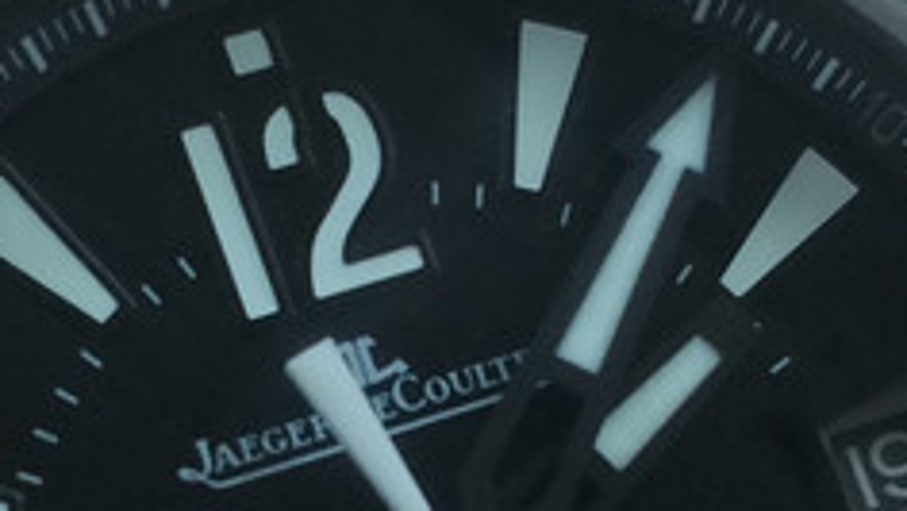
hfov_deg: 15.0
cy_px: 480
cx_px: 617
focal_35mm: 143
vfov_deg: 8.5
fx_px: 3441
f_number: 2.2
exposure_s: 1/40
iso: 32
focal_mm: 4.15
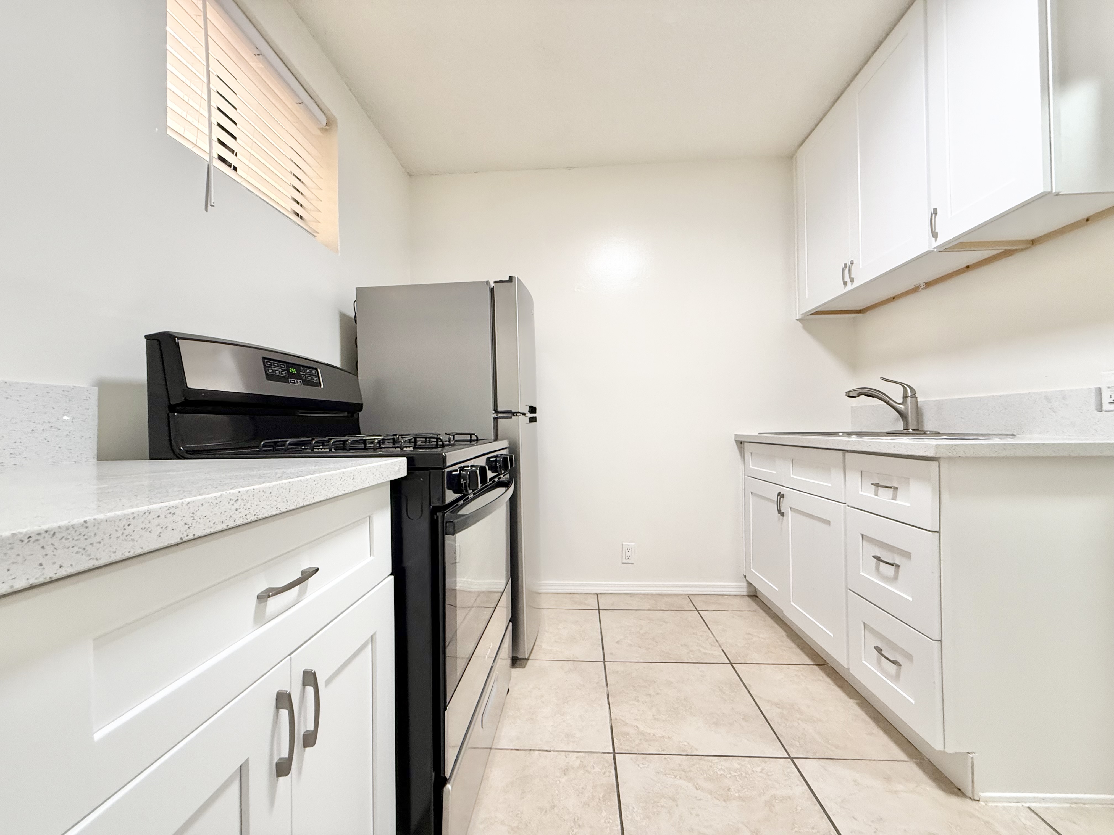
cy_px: 418
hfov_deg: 102.1
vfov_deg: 85.7
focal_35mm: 14
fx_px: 451
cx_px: 557
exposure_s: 1/60
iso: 200
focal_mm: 2.22
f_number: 2.2
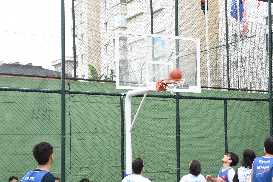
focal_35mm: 88
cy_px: 126
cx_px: 175
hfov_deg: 23.0
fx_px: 668
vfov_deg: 15.5
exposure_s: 1/40
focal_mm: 38
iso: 100
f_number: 5
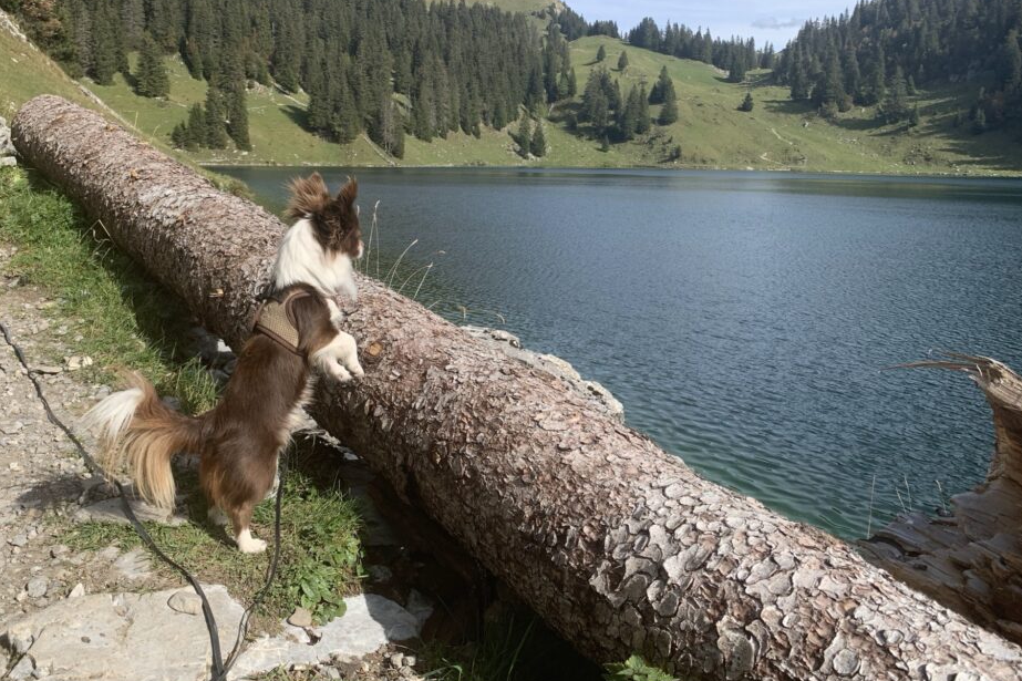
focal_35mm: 30
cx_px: 472
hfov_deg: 61.9
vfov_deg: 43.5
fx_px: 851
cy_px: 303
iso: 25
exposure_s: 1/1560
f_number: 1.8
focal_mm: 4.25
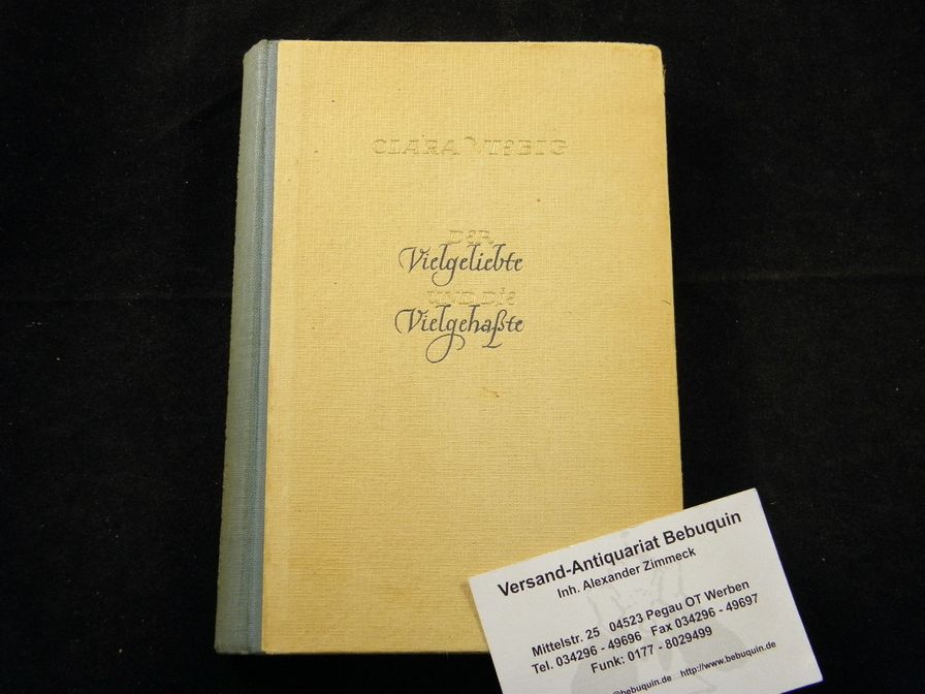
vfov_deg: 30.9
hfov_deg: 40.4
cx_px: 462
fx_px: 1256
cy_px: 347
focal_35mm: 47
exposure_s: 1/30
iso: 200
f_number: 3.9
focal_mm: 8.6
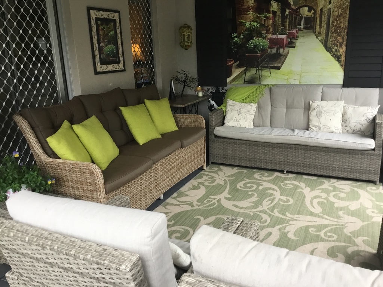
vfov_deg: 45.4
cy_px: 144
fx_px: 343
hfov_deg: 58.4
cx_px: 192
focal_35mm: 31
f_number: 2.4
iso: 40
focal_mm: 3.3
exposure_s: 1/33
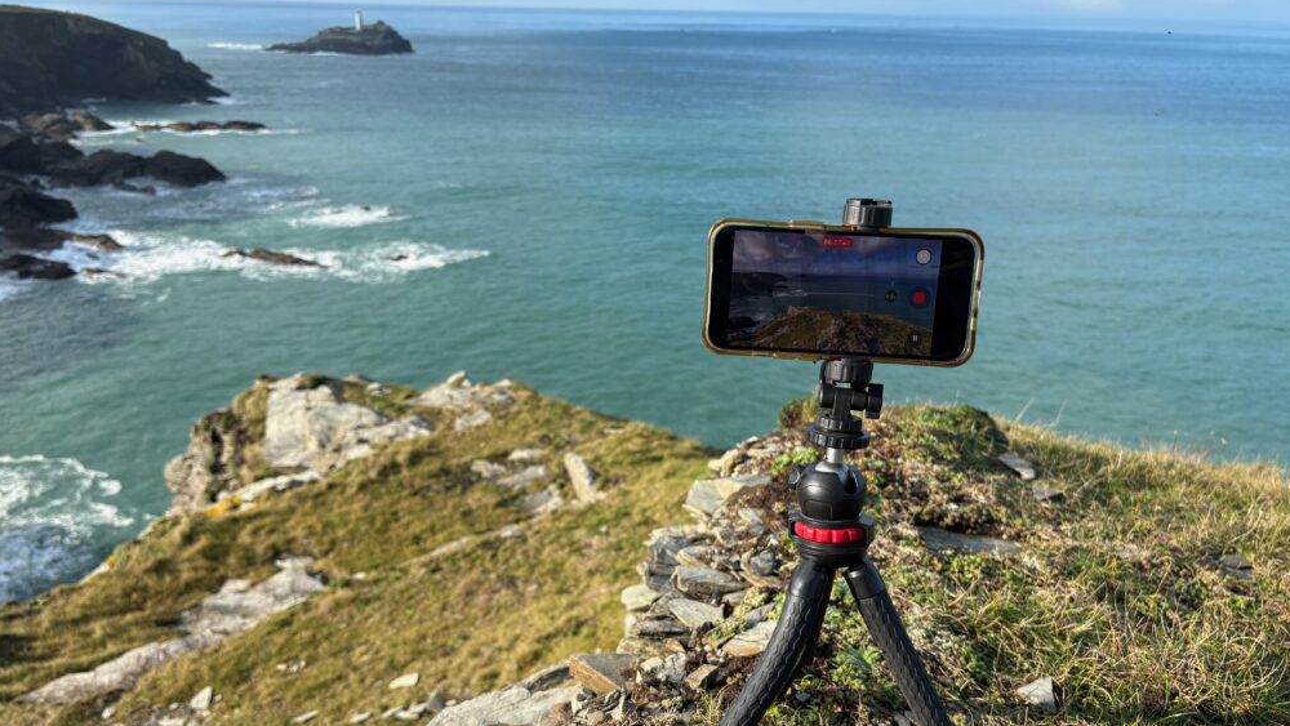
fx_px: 992
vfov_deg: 40.1
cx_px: 658
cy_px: 429
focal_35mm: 29
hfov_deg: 66.0
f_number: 1.6
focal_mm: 5.96
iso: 50
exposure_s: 1/1587
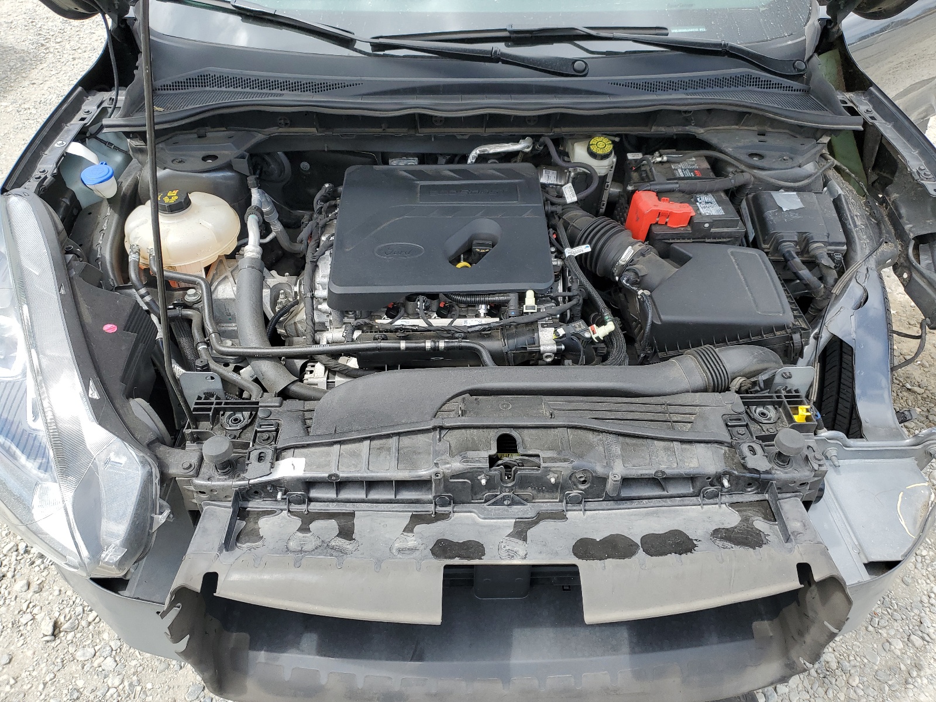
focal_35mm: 26
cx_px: 468
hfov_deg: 67.3
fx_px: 703
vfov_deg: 53.1
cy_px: 351
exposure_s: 1/833
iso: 50
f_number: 1.5
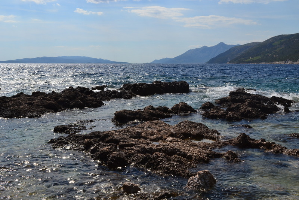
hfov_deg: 44.9
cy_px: 100
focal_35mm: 44
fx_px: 361
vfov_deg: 30.9
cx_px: 150
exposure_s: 1/500
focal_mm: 29
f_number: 11
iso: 320
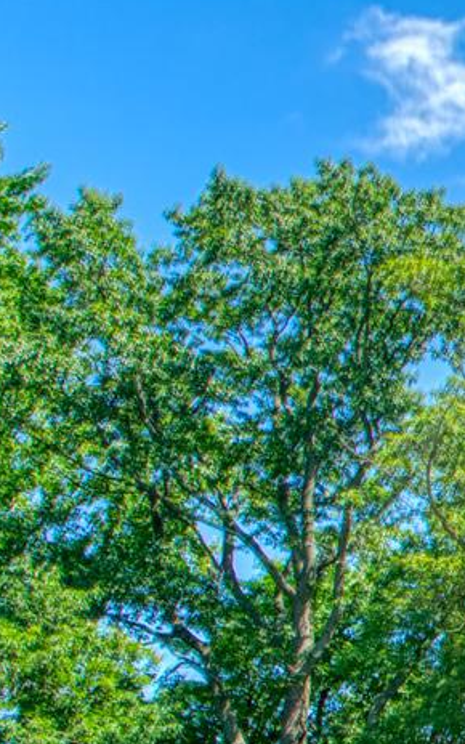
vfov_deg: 30.5
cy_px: 718
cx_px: 1406
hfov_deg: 11.4
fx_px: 1277
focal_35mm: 63
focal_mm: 14
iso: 100
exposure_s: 1/320
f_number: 9
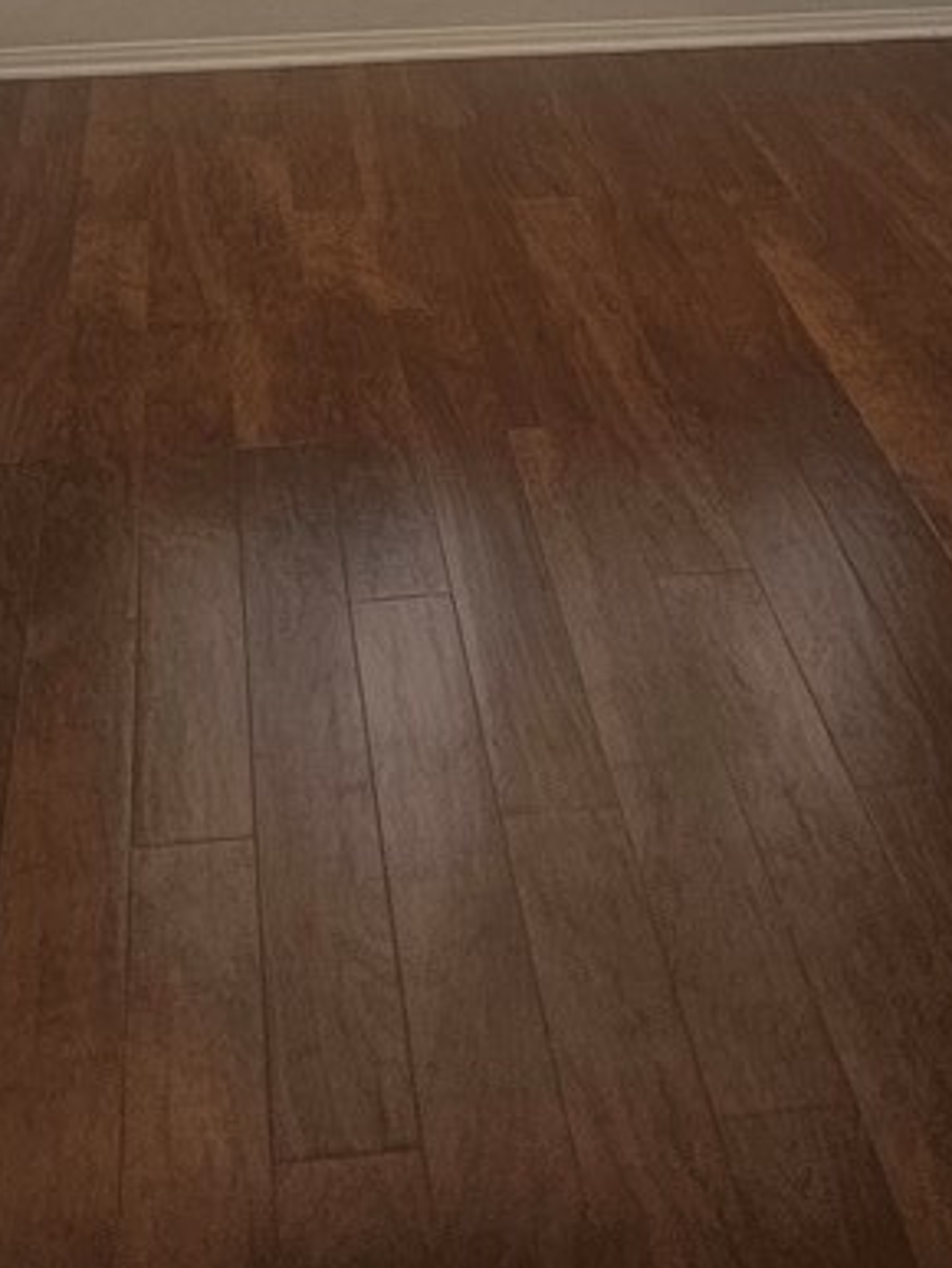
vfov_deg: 28.2
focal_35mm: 61
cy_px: -200
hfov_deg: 24.1
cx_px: 463
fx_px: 2234
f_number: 1.8
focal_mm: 5.4
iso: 250
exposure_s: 1/120
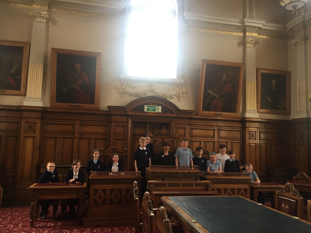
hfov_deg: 61.7
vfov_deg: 48.2
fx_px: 261
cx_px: 156
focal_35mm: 29
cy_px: 116
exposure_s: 1/33
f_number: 2.2
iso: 64
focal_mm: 4.15
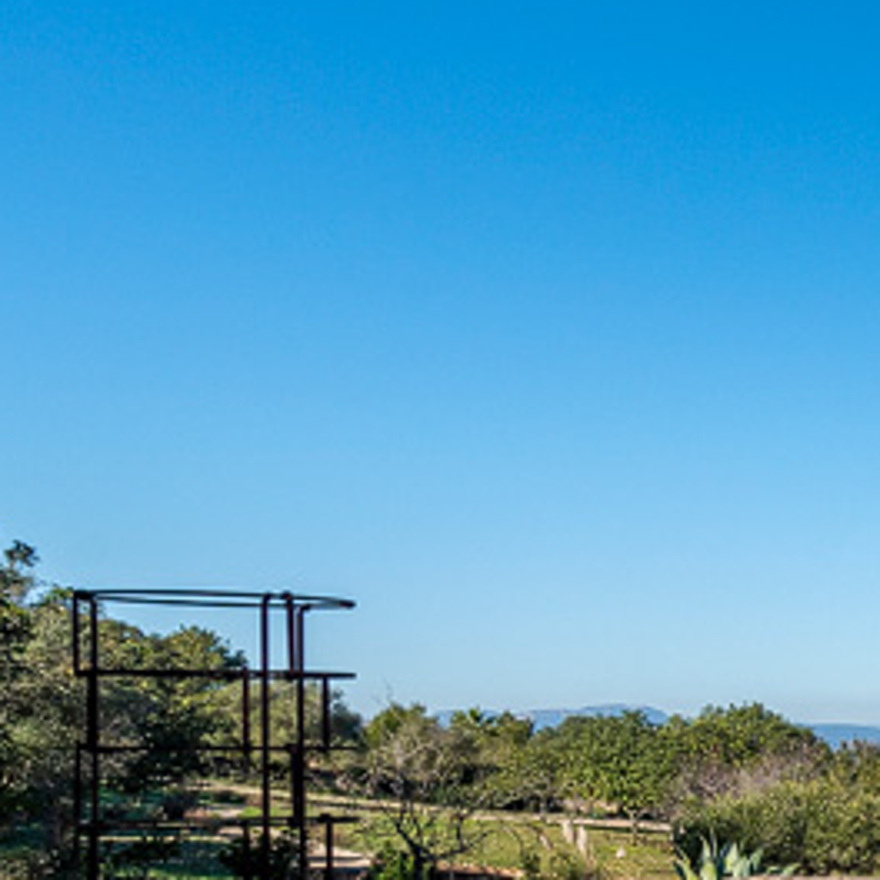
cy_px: 808
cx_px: 1933
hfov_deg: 16.9
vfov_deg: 28.3
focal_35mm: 58
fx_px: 1668
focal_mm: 15
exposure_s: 1/320
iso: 100
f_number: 7.1
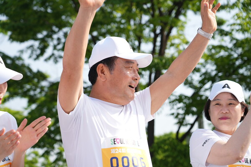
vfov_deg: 16.1
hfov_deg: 23.9
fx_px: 593
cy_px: 84
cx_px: 126
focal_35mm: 85
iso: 100
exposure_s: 1/400
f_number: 4.5
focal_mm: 85
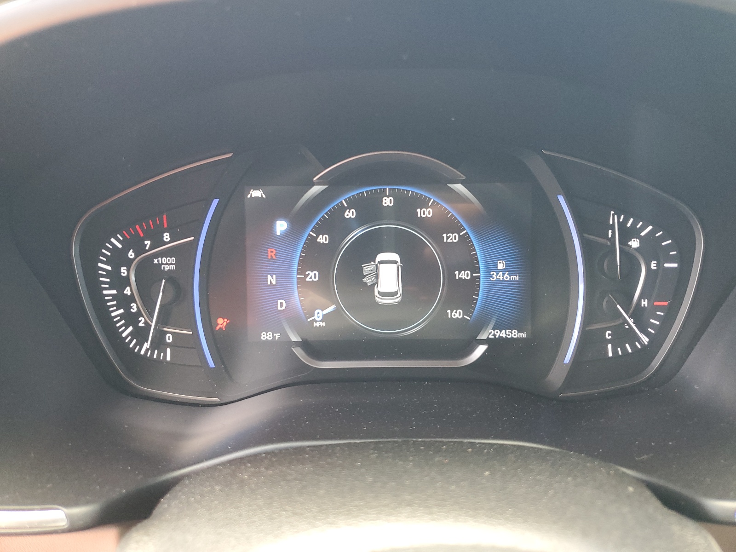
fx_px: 553
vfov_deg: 53.1
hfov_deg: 67.3
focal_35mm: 26
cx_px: 368
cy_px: 276
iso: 120
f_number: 1.5
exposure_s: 1/60.2
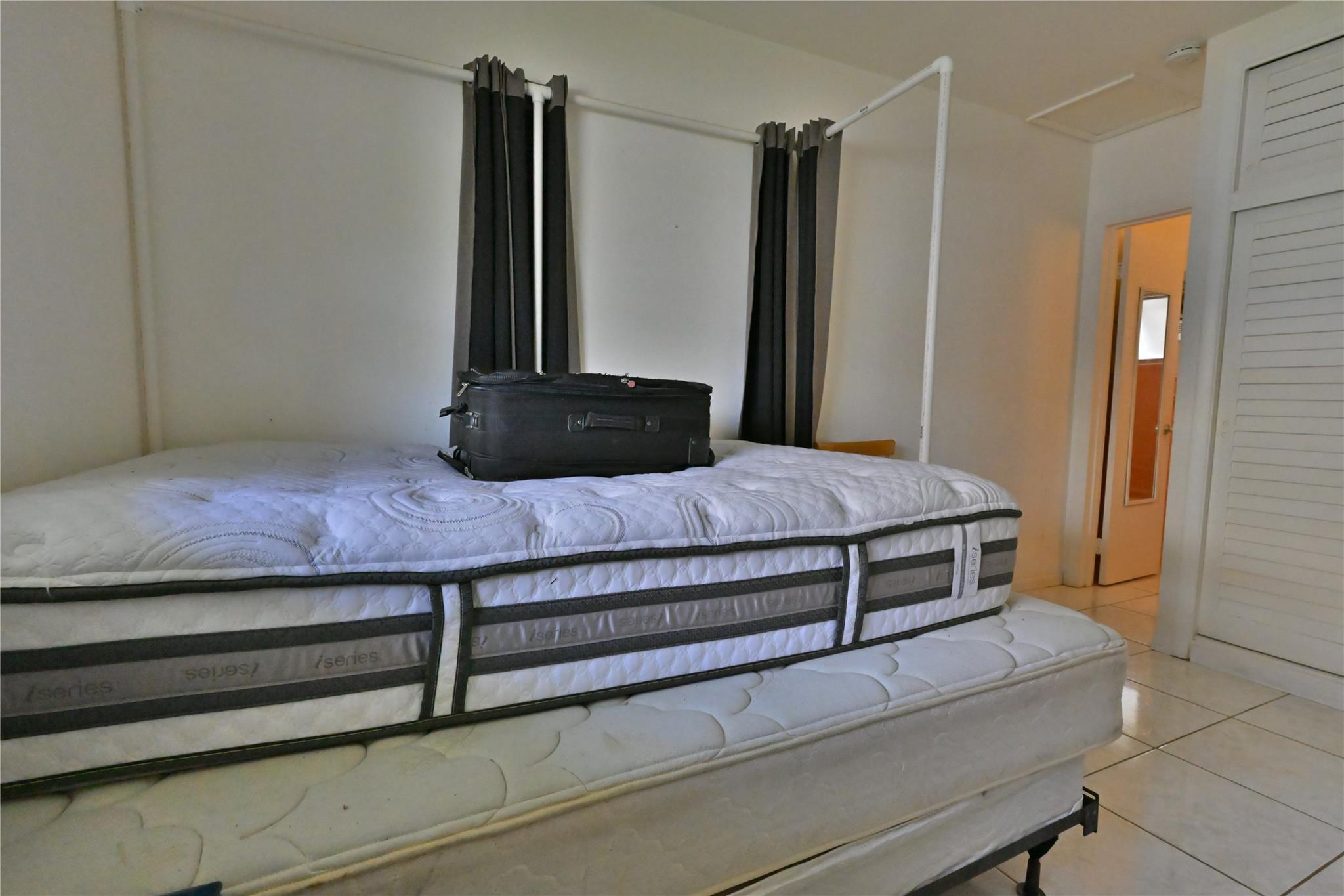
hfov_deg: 93.3
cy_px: 448
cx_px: 672
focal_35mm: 17
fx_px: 635
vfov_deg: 70.4
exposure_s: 1/640
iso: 14400
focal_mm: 17
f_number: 8
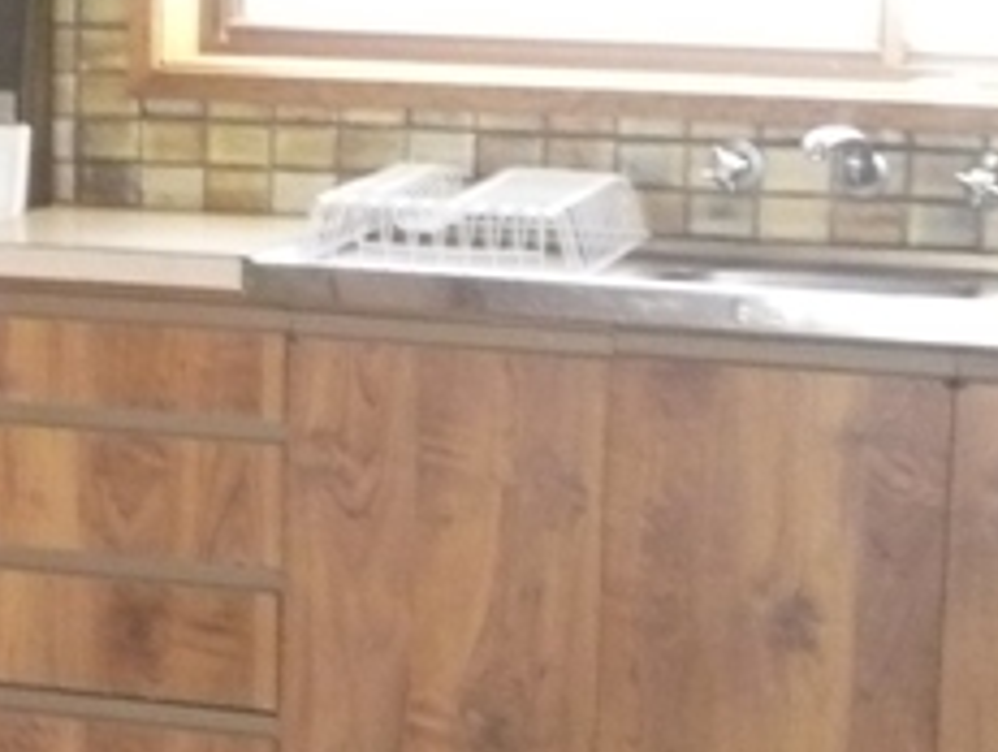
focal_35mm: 121
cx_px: -9
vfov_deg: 12.3
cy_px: 424
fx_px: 3494
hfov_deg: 15.9
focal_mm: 5.8
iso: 400
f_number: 2.8
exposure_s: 1/30
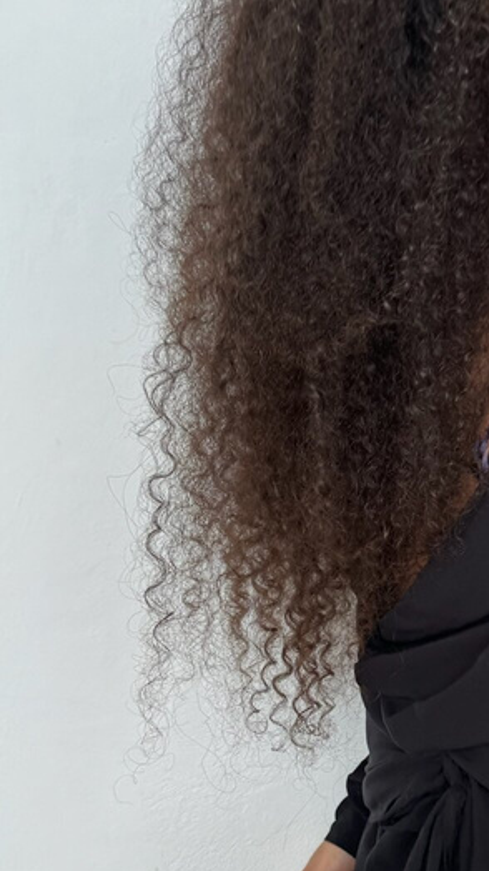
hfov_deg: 23.1
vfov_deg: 41.0
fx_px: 1153
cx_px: 477
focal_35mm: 50
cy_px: 553
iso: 100
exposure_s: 1/121
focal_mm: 6.86
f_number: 1.78
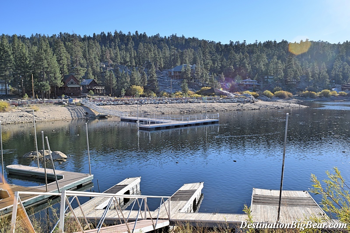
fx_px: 292
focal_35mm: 30
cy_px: 116
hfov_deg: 61.9
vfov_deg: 43.6
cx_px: 175
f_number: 9
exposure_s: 1/320
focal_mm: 20
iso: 200
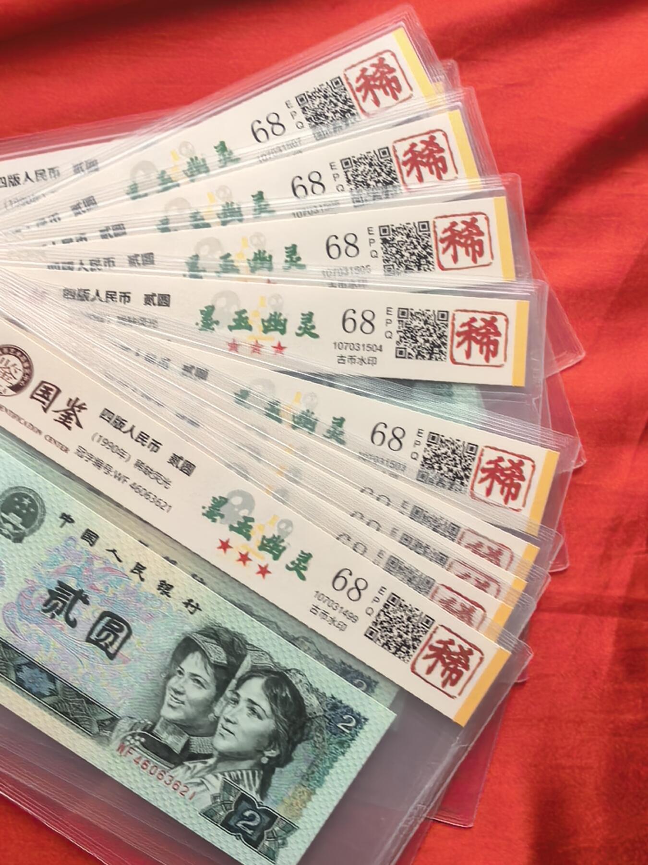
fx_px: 1198
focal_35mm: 48
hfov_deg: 30.3
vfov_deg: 39.7
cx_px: 324
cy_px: 432
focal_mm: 1.95
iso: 50
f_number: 2.2
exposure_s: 1/108
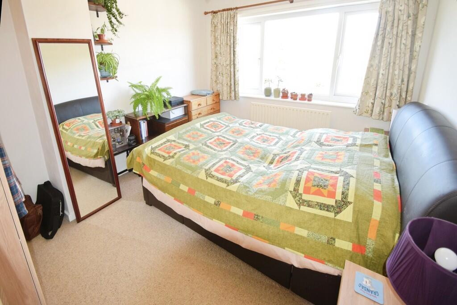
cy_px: 152
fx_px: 190
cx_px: 228
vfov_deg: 77.3
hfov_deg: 100.4
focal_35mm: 15
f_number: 4.5
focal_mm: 10
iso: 800
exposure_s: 1/80
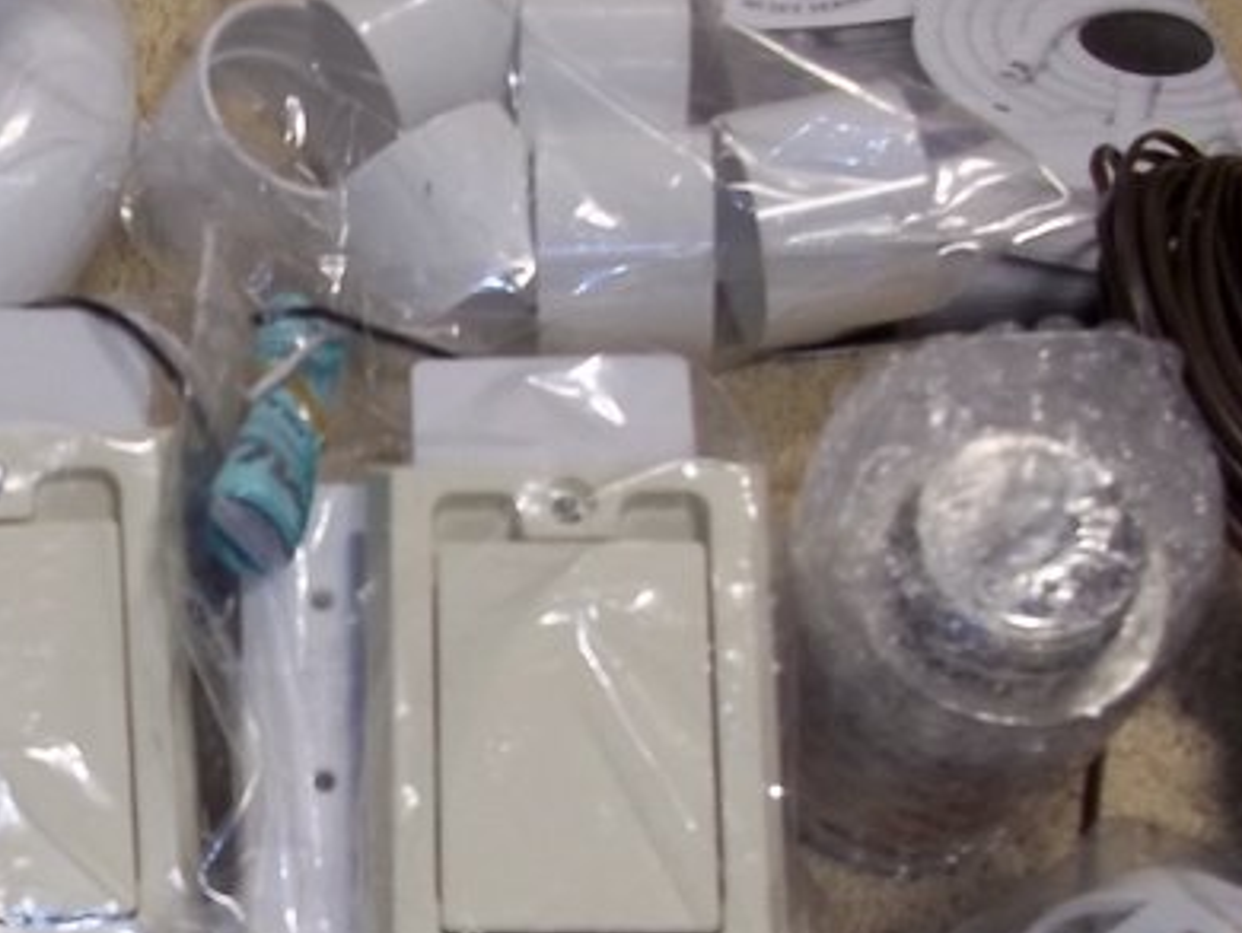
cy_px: 927
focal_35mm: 82
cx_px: 134
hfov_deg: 23.2
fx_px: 2944
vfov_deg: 17.6
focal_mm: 5.7
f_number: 2.9
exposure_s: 1/30
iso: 80
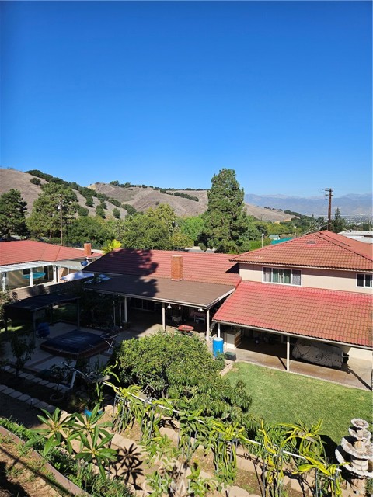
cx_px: 186
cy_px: 248
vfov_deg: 73.9
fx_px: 330
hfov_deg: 58.9
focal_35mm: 23
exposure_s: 1/2327
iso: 25
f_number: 1.8
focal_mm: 5.4
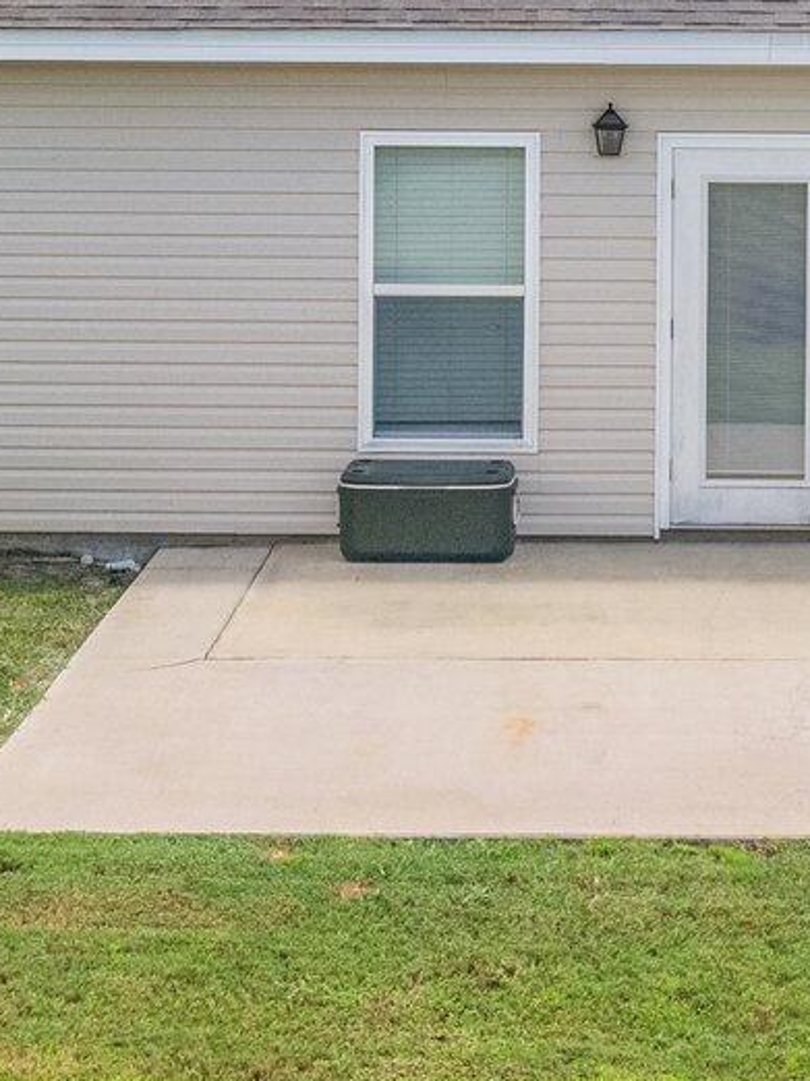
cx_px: 632
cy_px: 46
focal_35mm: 83
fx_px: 2592
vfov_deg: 22.8
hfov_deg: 17.6
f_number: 2.8
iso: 200
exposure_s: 1/2500
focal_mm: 8.38
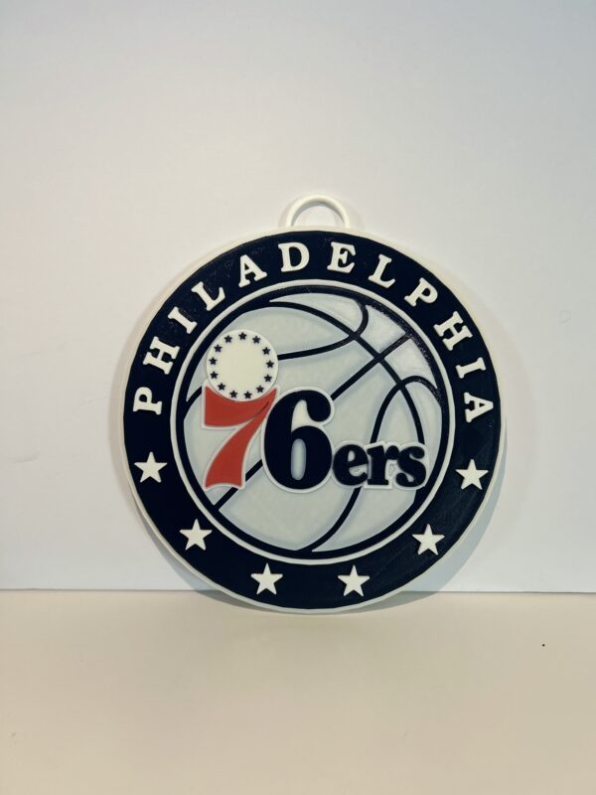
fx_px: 597
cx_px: 298
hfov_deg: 53.1
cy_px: 398
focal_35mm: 26
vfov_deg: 67.3
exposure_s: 1/60
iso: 160
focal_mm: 5.7
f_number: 1.5
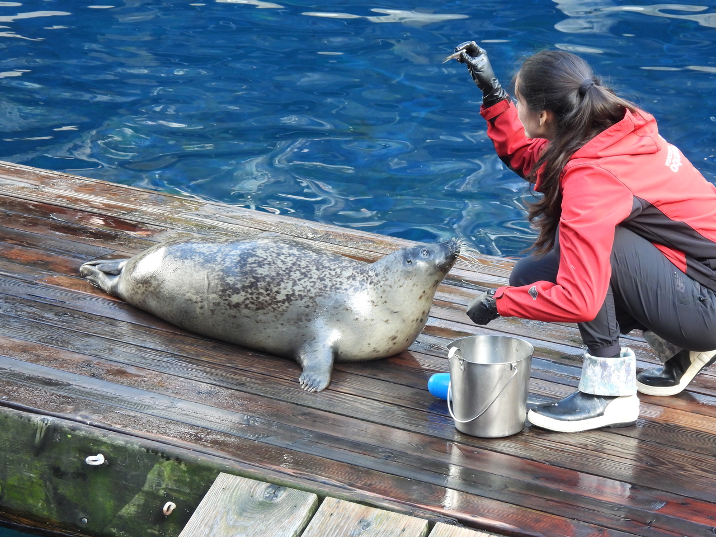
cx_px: 358
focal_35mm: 135
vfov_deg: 11.0
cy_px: 268
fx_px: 2792
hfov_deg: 14.6
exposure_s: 1/50
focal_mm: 24.1
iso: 400
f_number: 4
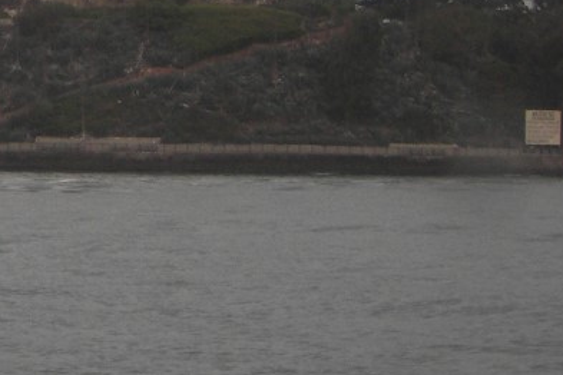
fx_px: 3456
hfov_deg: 9.2
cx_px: -126
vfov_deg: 6.2
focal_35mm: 221
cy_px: -70
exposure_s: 1/200
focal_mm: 9.6
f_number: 2.8
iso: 64
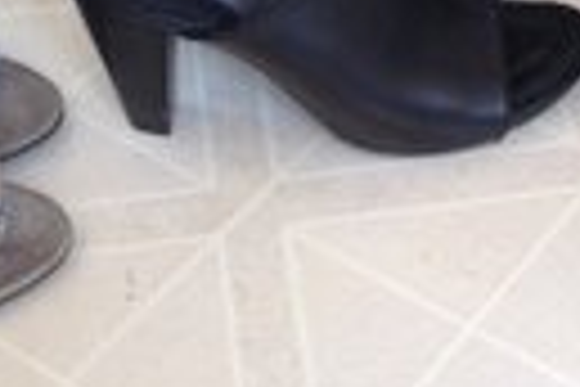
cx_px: 342
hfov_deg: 18.1
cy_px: 153
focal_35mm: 113
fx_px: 1820
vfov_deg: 12.1
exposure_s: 1/30
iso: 80
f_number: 2.4
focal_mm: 4.28
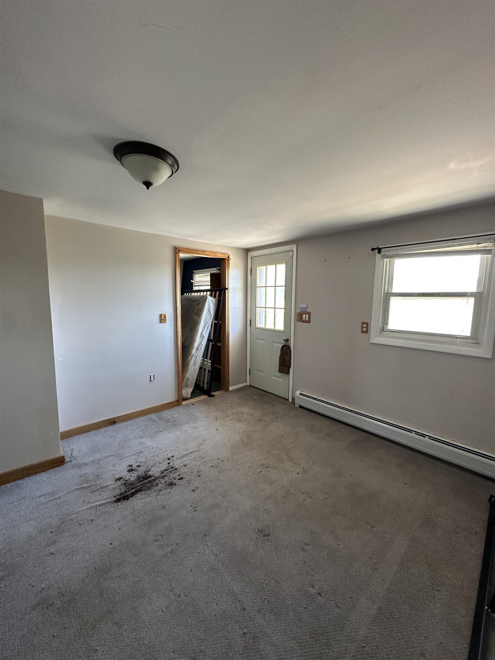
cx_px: 248
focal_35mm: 14
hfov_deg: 85.7
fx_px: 267
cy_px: 330
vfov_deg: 102.1
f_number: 2.2
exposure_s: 1/99
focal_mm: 2.22
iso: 320
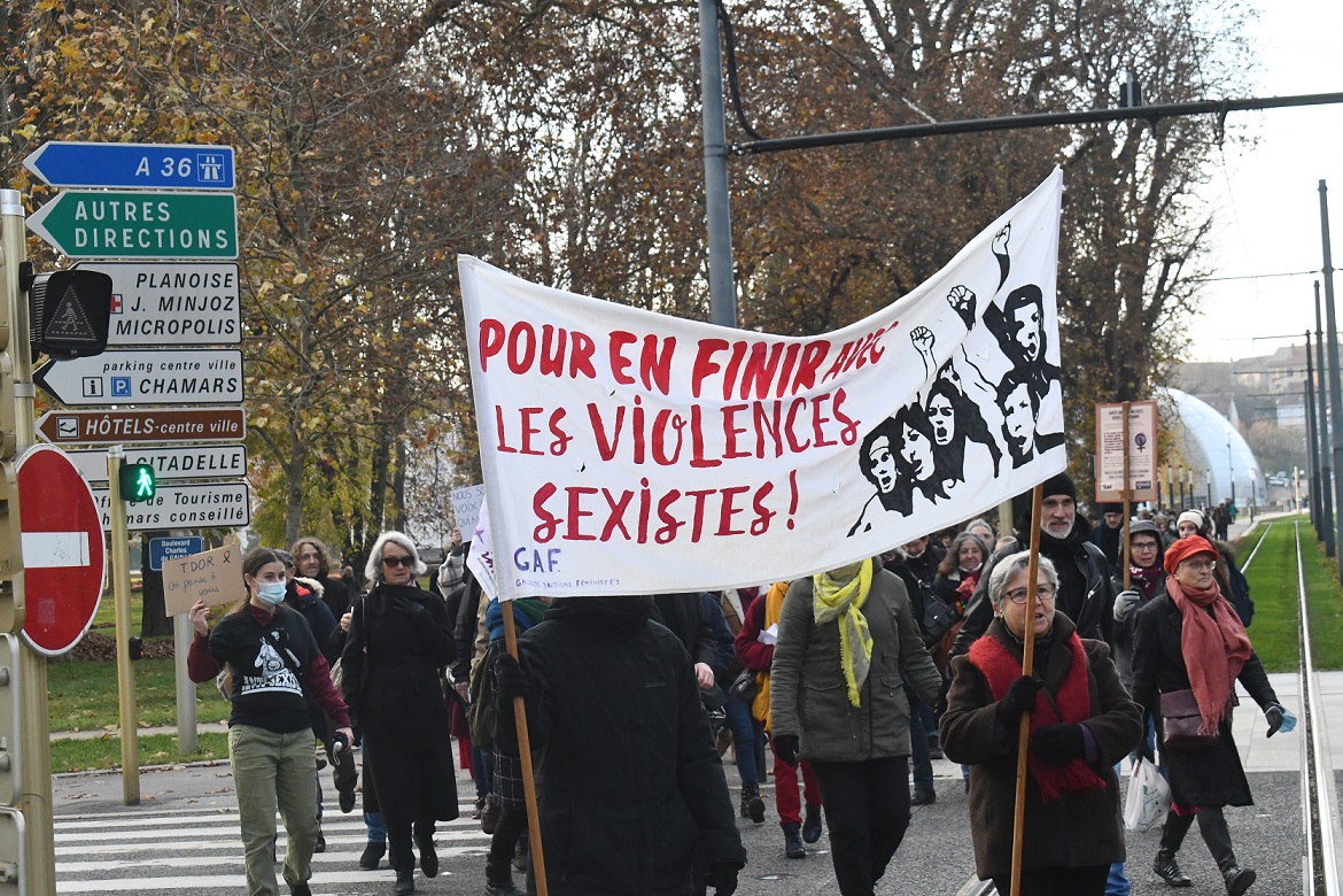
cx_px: 672
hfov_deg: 26.0
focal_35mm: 78
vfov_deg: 17.5
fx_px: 2910
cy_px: 448
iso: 2500
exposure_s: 1/500
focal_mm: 52
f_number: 11
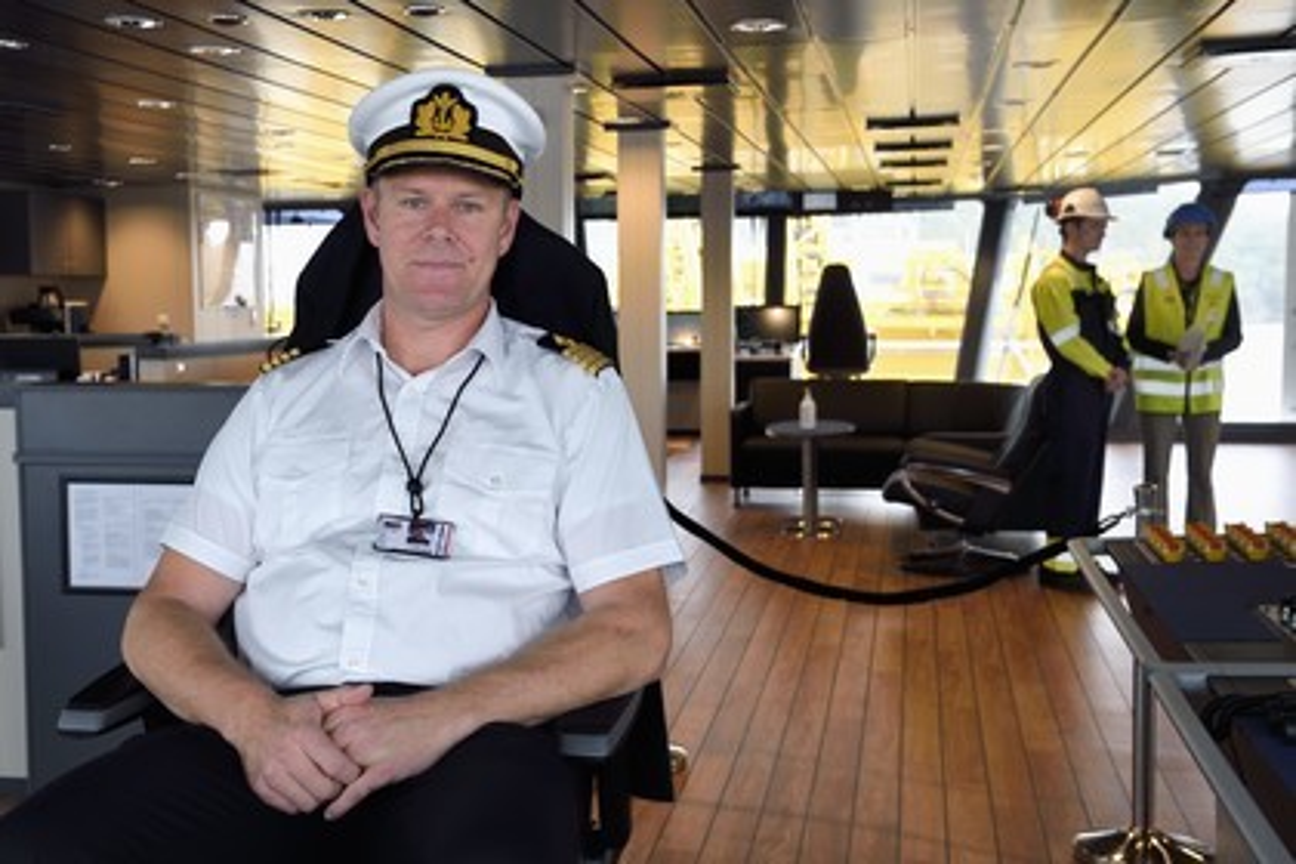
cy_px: 432
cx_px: 648
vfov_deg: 33.4
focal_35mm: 40
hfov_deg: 48.5
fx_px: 1440
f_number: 6.3
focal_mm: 40
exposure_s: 1/80
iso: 400
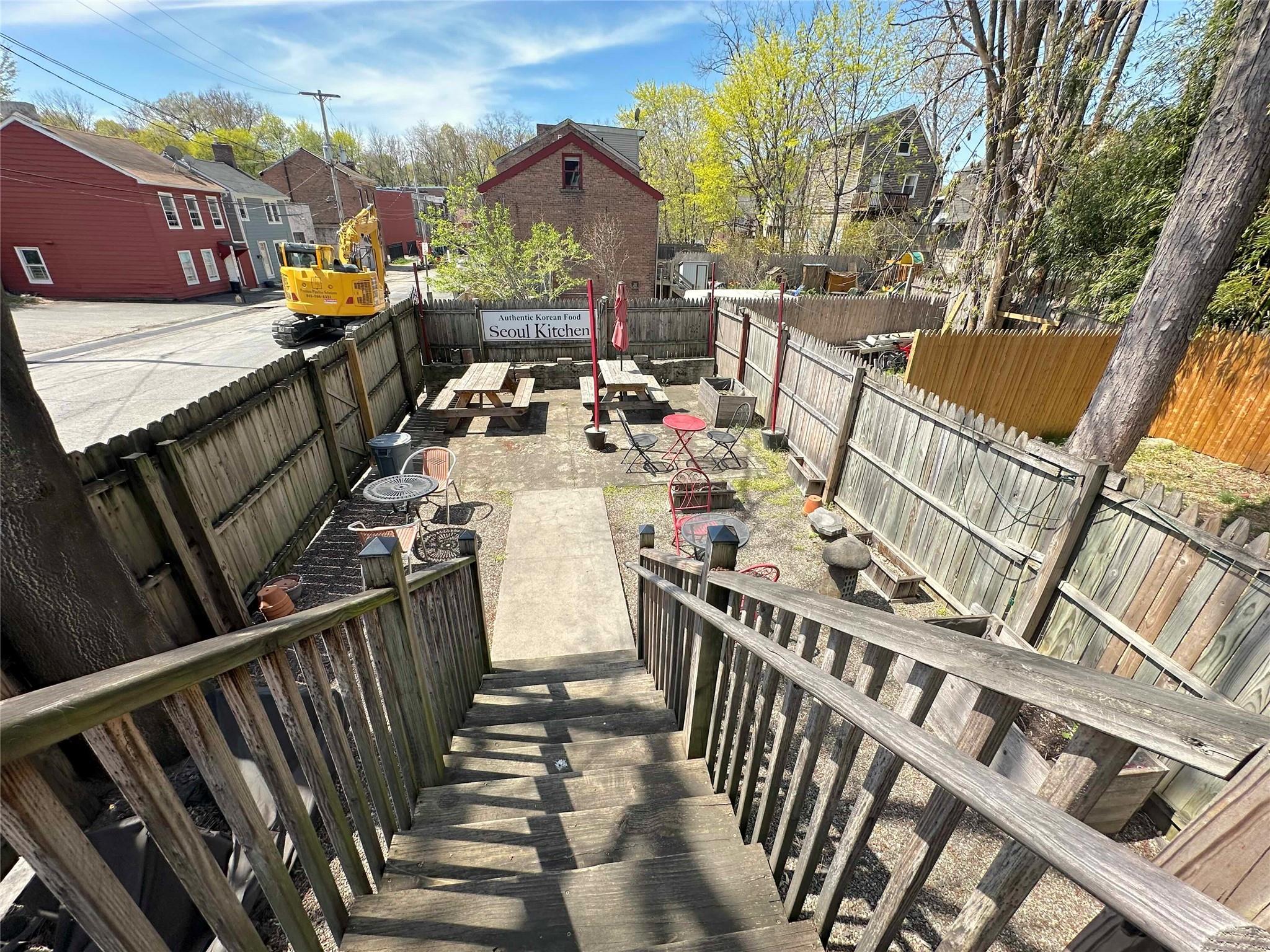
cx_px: 635
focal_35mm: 14
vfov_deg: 85.7
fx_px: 514
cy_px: 476
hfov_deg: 102.1
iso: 40
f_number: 2.2
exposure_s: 1/882
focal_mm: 2.22
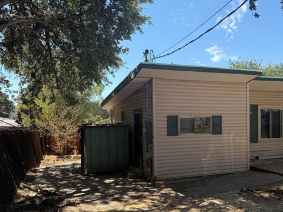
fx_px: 262
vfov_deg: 44.0
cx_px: 172
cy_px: 124
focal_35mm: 32
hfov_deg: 56.3
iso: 80
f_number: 1.78
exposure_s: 1/2370
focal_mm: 6.76
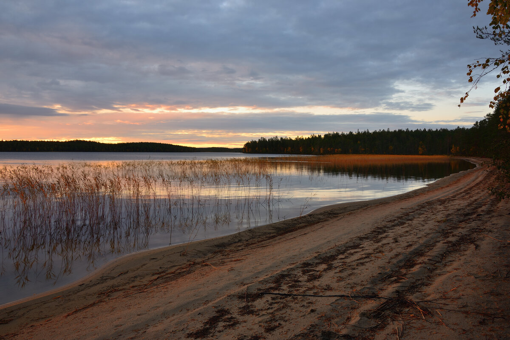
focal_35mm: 28
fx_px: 397
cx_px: 255
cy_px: 170
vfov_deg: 46.4
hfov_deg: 65.5
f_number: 11
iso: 100
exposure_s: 1/3
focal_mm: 28
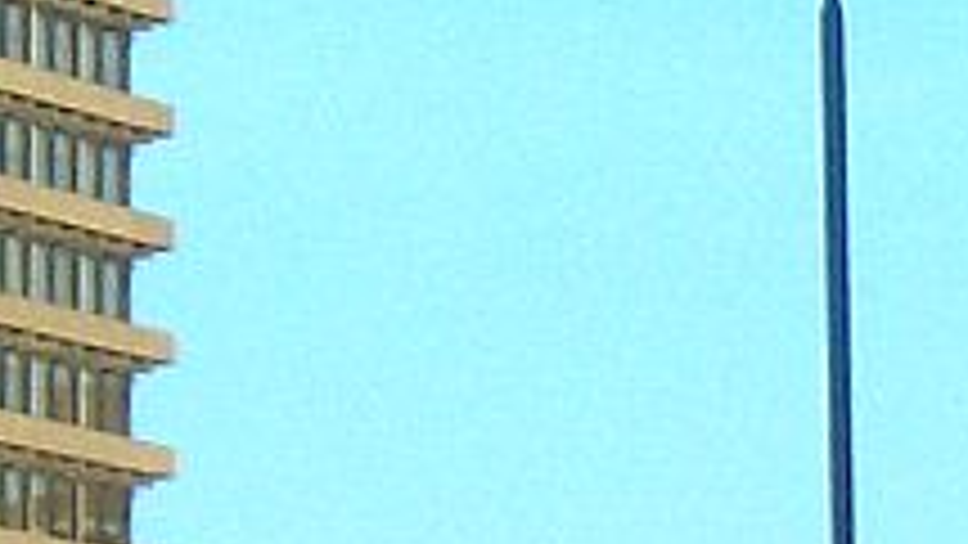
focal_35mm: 559
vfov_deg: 2.2
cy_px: 191
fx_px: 14350
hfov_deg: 3.9
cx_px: 779
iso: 100
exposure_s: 1/289
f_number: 4.8
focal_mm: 18
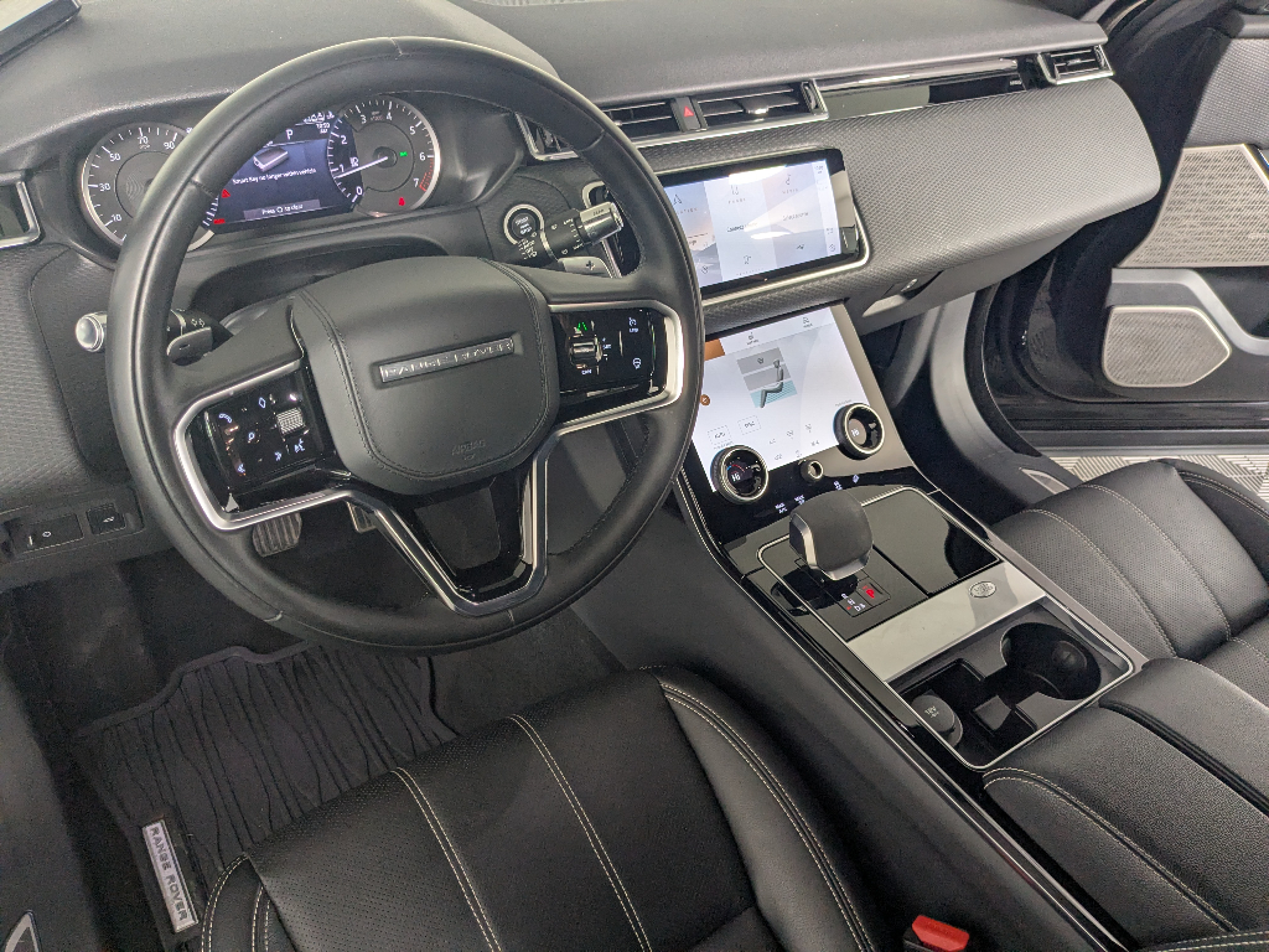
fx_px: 990
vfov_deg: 51.4
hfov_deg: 65.3
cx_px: 634
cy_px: 476
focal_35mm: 27
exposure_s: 1/120
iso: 124
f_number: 1.73
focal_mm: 4.38
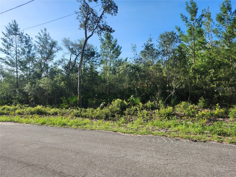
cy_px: 88
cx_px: 118
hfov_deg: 73.9
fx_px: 157
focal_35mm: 23
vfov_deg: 58.9
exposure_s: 1/984
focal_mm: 5.54
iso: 25
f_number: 1.8
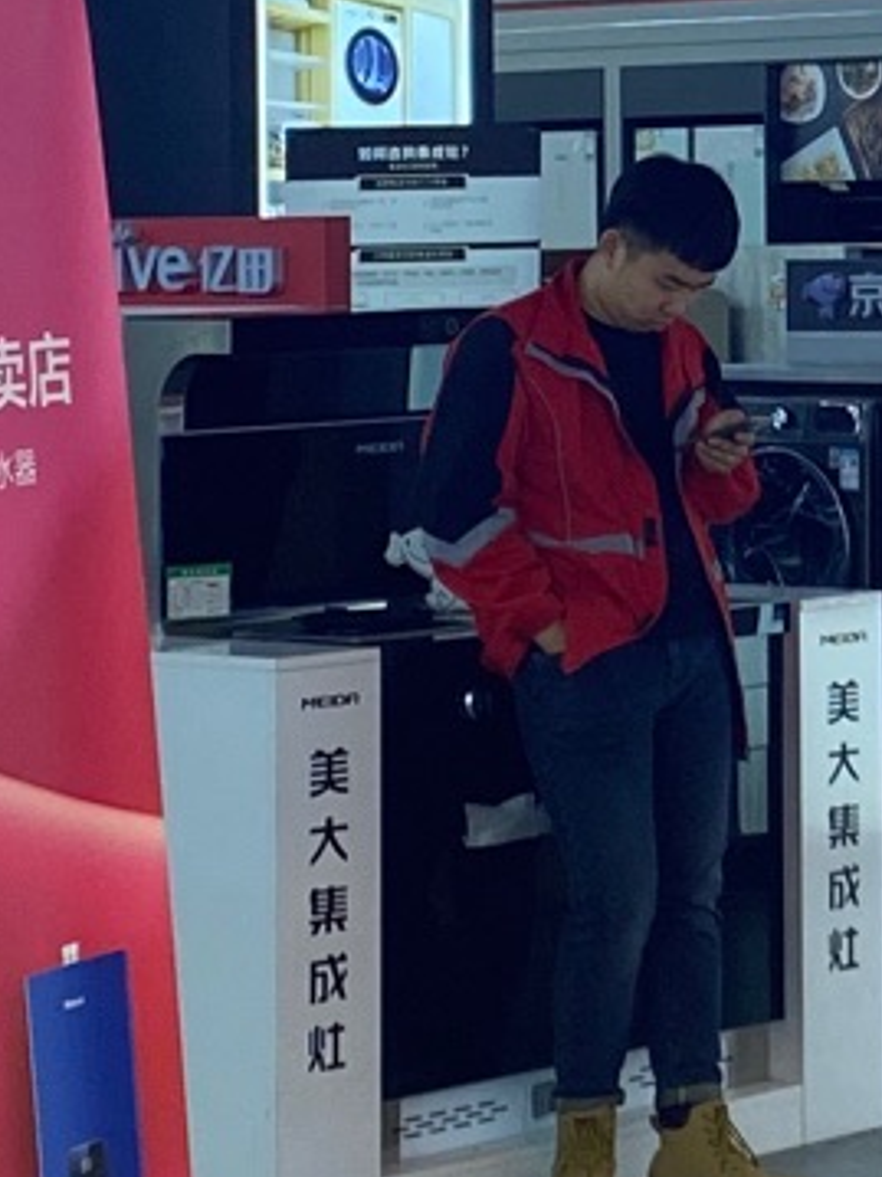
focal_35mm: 145
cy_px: -3
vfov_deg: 13.4
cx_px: 1334
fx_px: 4929
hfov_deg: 9.9
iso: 80
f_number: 1.8
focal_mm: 4.25
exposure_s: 1/100
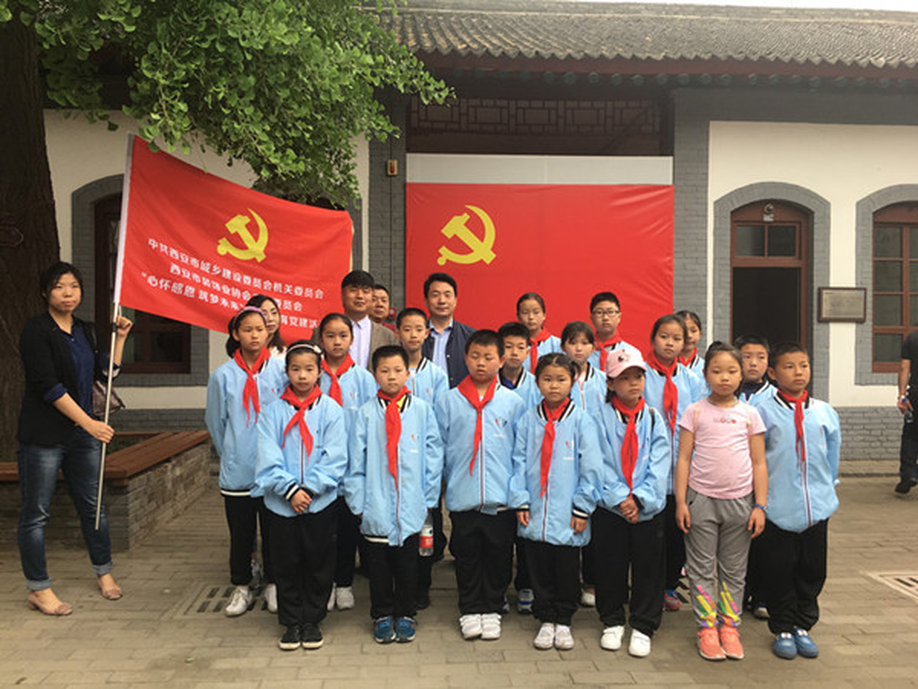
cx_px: 459
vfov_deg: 48.2
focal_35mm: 29
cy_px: 344
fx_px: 769
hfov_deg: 61.7
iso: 32
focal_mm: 4.15
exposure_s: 1/100
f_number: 2.2
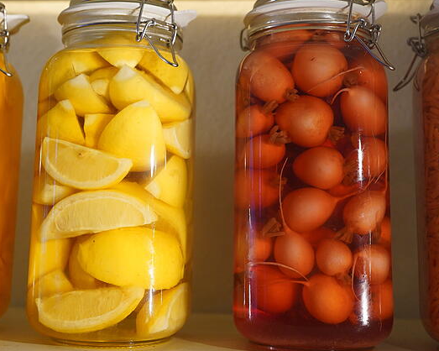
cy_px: 135
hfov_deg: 36.6
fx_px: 662
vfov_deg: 29.6
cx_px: 201
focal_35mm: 51
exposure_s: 1/160
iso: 1600
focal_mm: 35
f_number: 4
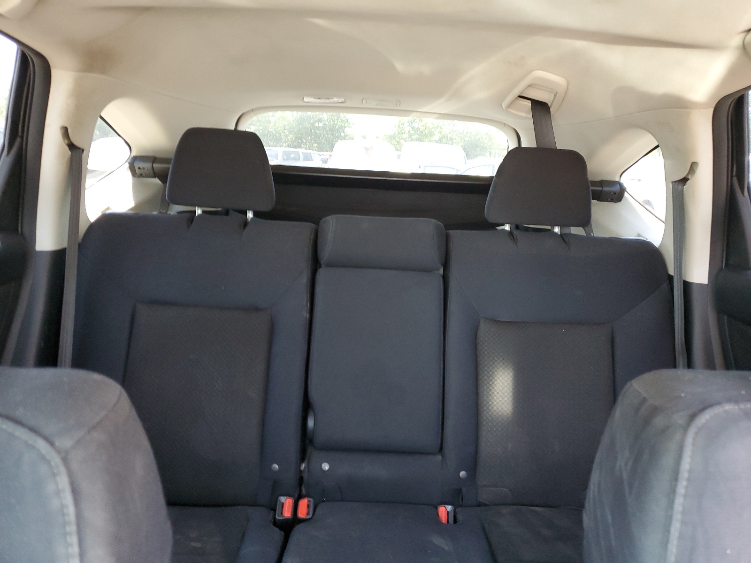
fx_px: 564
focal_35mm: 26
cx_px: 376
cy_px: 282
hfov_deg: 67.3
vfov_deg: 53.1
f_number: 1.5
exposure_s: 1/60.2
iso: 260
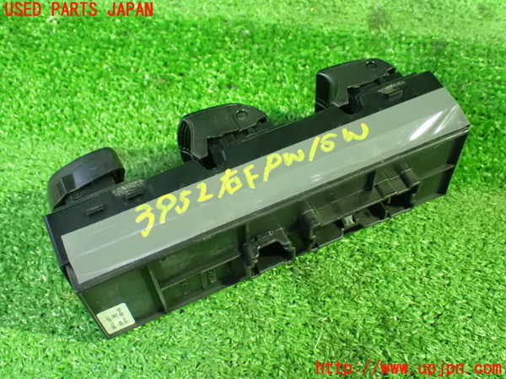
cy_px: 190
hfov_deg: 42.9
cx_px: 253
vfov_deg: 32.9
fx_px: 643
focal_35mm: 44
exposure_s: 1/25
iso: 1600
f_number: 2.9
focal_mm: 7.84
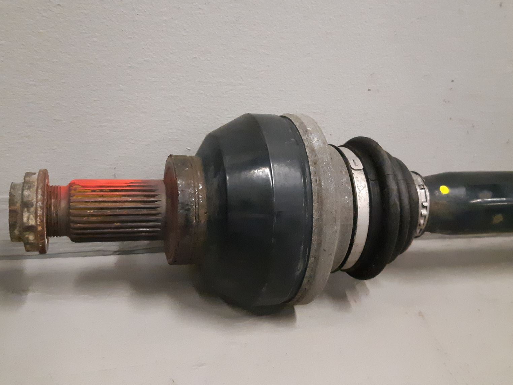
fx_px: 519
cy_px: 187
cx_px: 259
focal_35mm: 35
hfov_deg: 52.6
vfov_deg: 40.7
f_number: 1.7
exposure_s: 1/175
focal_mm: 3.93
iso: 800
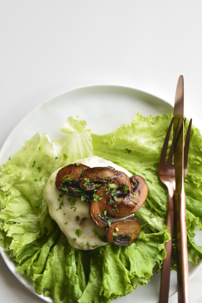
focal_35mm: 100
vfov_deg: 20.4
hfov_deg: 13.7
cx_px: 119
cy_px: 160
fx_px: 842
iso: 500
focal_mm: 70
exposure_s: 1/50
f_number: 5.6
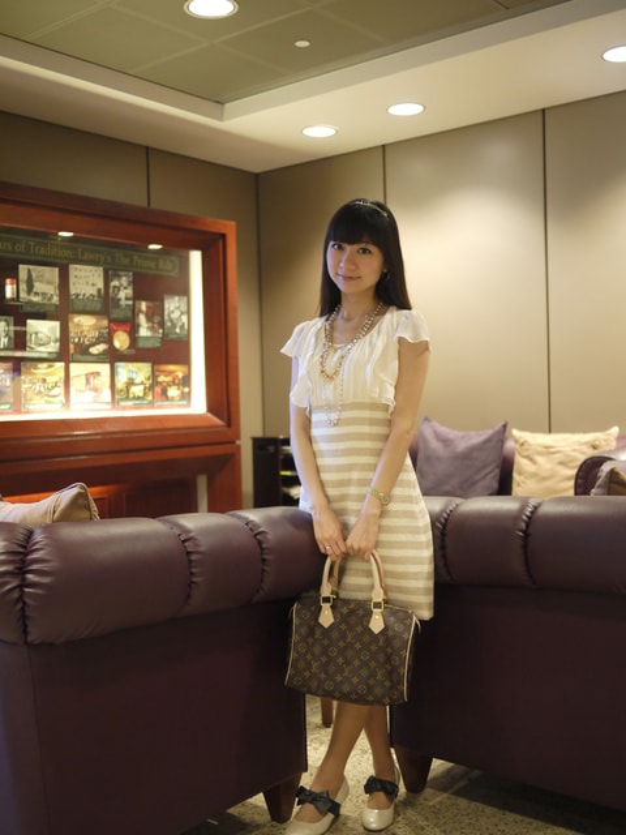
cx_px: 313
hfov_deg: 36.0
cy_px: 418
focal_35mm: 40
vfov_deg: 46.8
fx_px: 964
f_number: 1.7
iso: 400
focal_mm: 20
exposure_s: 1/50
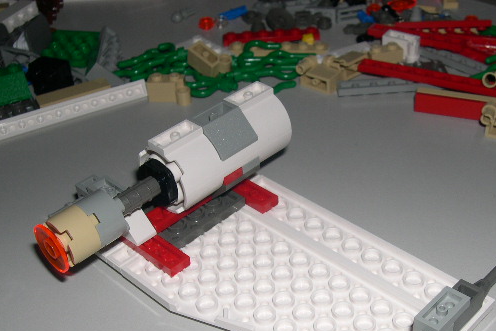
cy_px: 232
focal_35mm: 51
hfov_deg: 38.7
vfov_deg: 26.3
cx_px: 300
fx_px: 703
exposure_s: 1/60
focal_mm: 8
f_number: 7.6
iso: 100
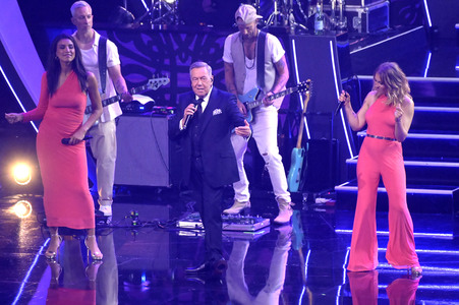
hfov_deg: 4.1
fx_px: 6370
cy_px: 152
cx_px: 230
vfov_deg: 2.7
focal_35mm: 500
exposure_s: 1/400
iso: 16000
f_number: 5.6
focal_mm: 500
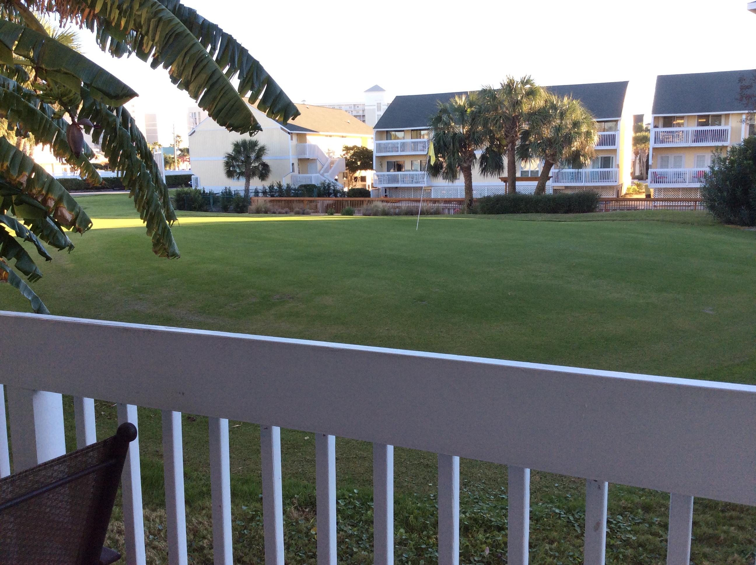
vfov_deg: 42.8
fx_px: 720
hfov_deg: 55.4
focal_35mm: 33
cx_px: 378
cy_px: 282
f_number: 2.4
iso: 32
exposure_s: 1/254
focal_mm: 3.3
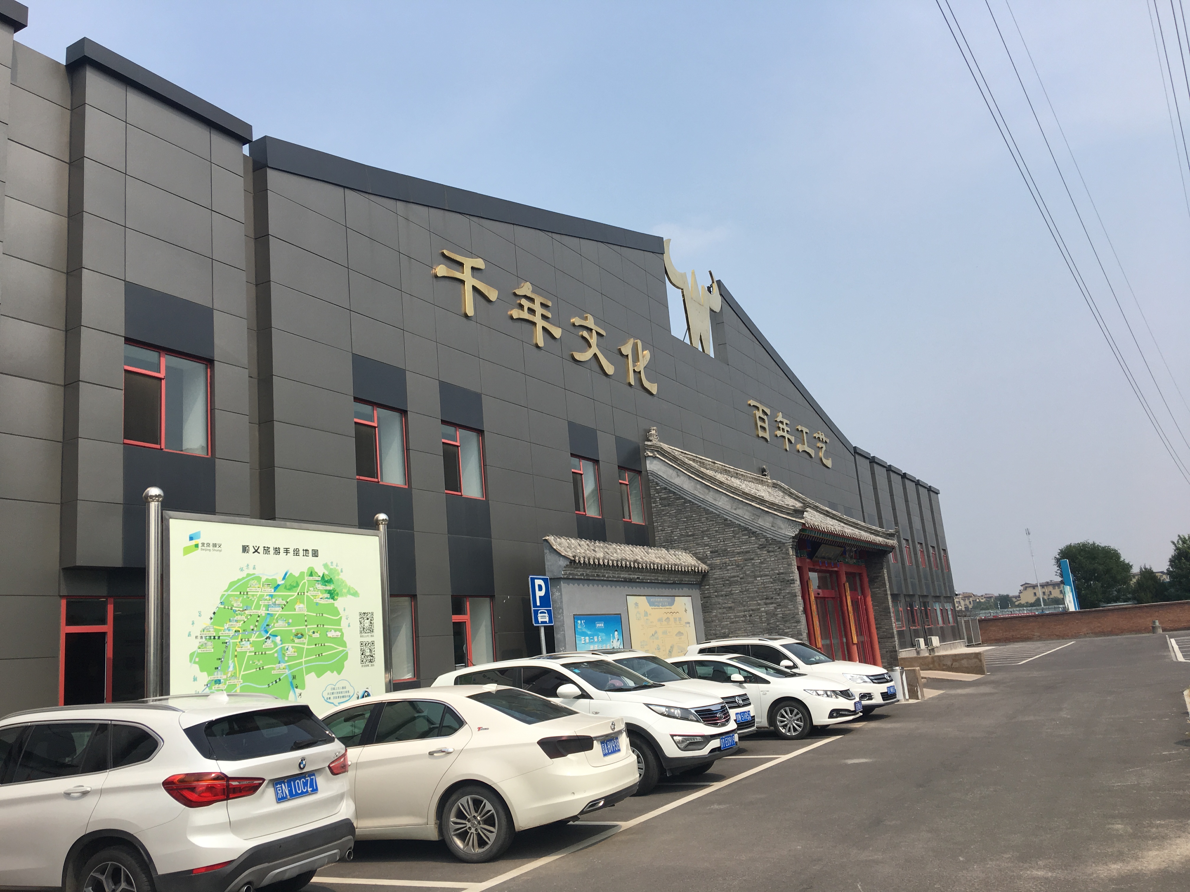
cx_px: 595
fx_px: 997
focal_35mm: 29
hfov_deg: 61.7
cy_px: 446
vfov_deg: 48.2
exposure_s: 1/1672
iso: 25
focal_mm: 4.15
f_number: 2.2
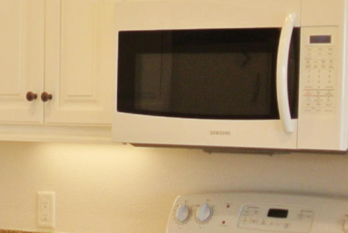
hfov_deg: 12.8
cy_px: 261
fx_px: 1519
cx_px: -48
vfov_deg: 8.7
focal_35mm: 157
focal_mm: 10
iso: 110
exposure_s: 1/60
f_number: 3.5
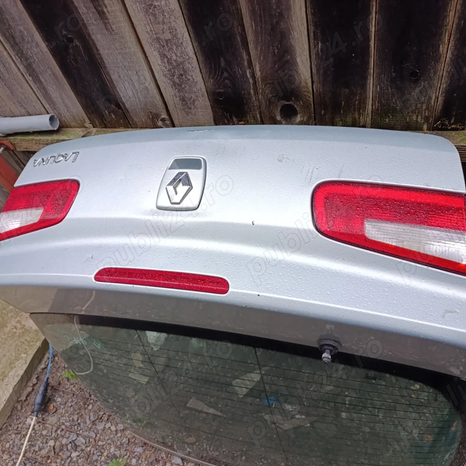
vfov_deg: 57.3
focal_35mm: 28
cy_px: 239
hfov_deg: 57.3
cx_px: 239
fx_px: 426
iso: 640
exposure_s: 1/50
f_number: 1.6
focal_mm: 6.14
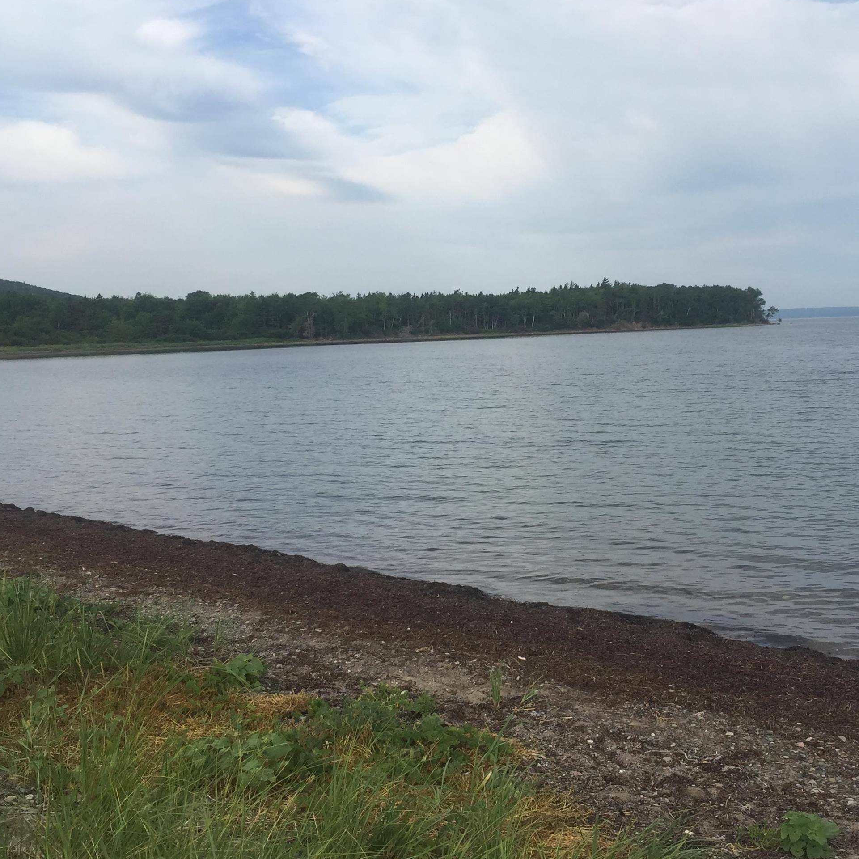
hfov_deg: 40.7
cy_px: 427
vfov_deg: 40.9
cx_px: 526
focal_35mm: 41
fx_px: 1151
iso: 32
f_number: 2.2
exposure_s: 1/1464
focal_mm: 4.15
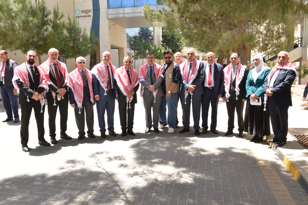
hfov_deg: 63.6
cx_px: 154
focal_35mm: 29
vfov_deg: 45.0
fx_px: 248
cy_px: 102
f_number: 9
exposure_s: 1/160
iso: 640
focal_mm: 29
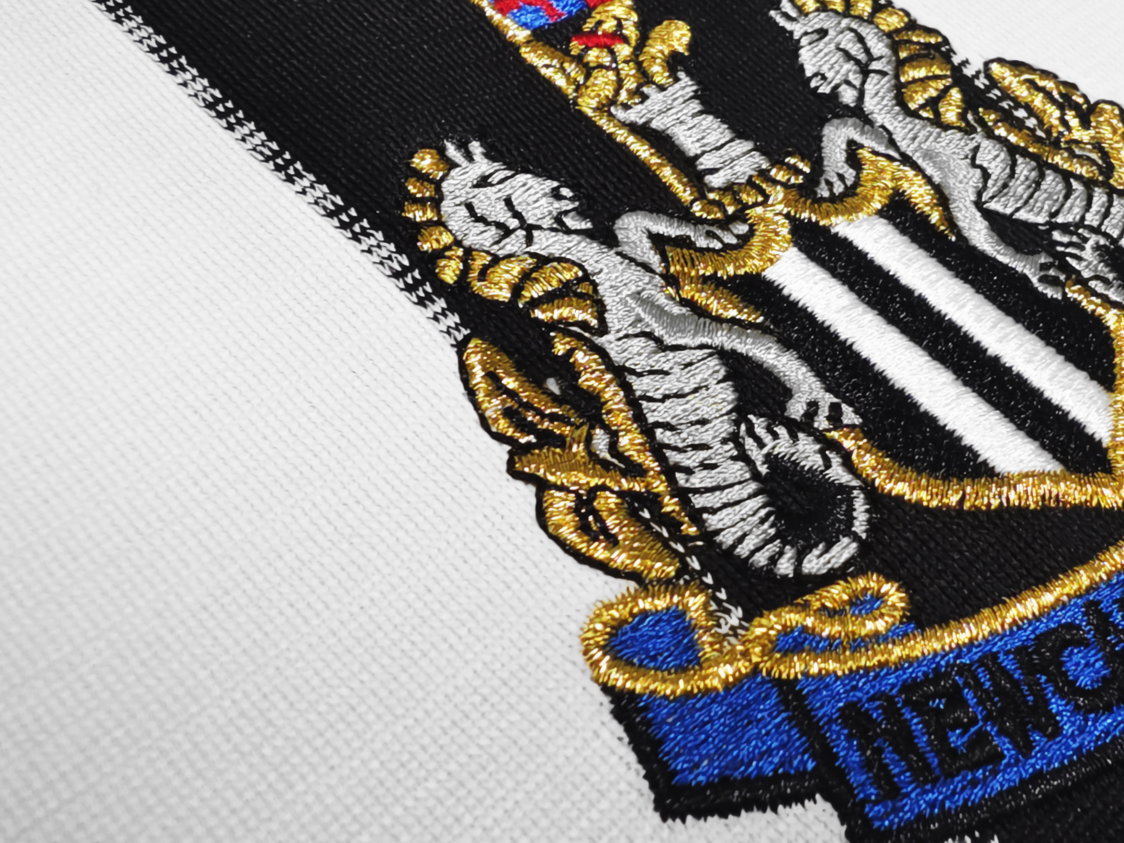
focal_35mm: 38
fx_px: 1234
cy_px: 373
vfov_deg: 37.7
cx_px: 847
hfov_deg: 47.1
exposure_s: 1/60
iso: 80
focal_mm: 2.59
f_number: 2.2
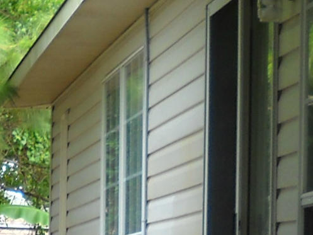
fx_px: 1990
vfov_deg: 6.5
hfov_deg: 8.8
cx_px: -147
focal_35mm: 220
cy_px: 474
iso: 64
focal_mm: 6.72
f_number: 3.1
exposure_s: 1/80
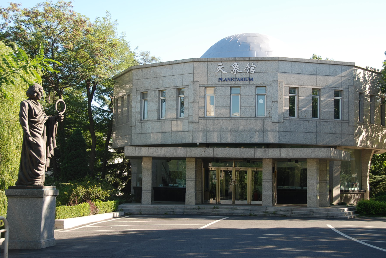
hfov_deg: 32.3
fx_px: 665
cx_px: 204
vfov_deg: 22.0
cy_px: 124
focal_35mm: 62
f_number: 5.6
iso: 100
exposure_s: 1/125
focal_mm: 38
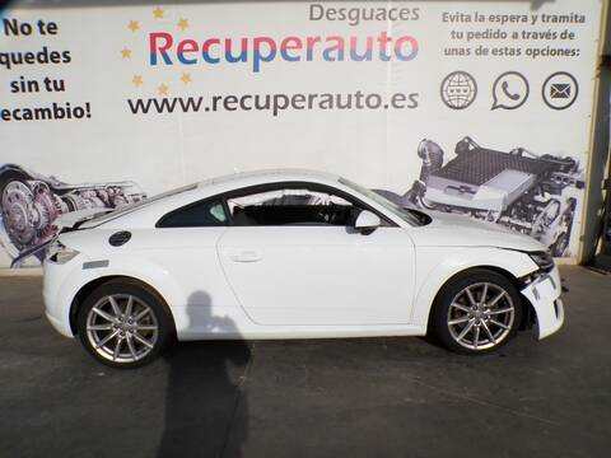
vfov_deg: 56.8
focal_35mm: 24
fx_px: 424
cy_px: 229
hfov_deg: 71.6
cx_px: 306
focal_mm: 4.3
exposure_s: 1/900
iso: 100
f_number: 5.8
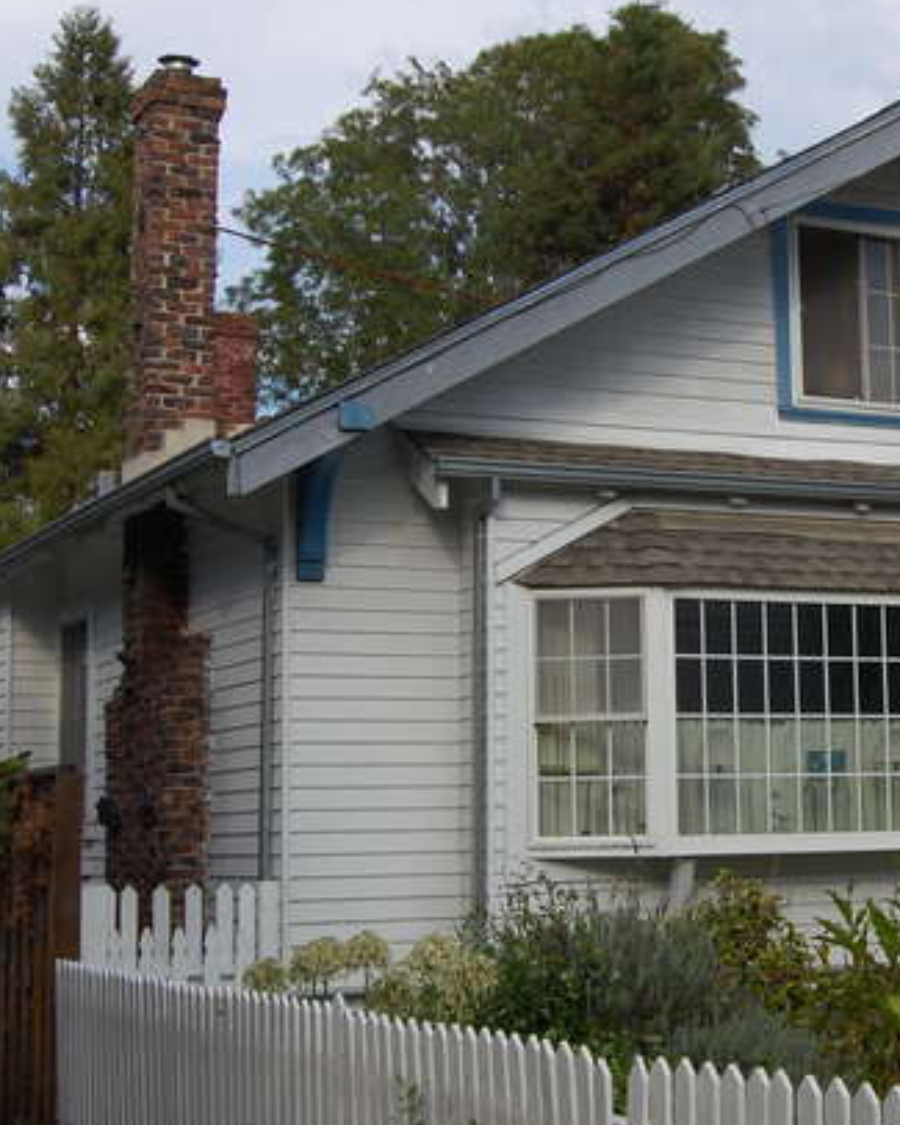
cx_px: 742
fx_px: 2396
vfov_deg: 26.4
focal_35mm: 72
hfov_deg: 21.0
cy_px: 571
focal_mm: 26
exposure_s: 1/200
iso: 200
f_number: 10
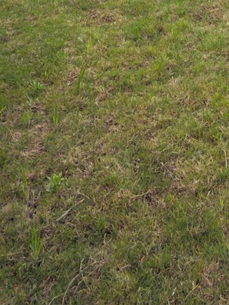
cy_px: -141
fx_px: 503
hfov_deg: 23.0
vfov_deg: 25.9
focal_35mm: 57
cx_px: 293
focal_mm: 2.22
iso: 25
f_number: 2.2
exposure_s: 1/391
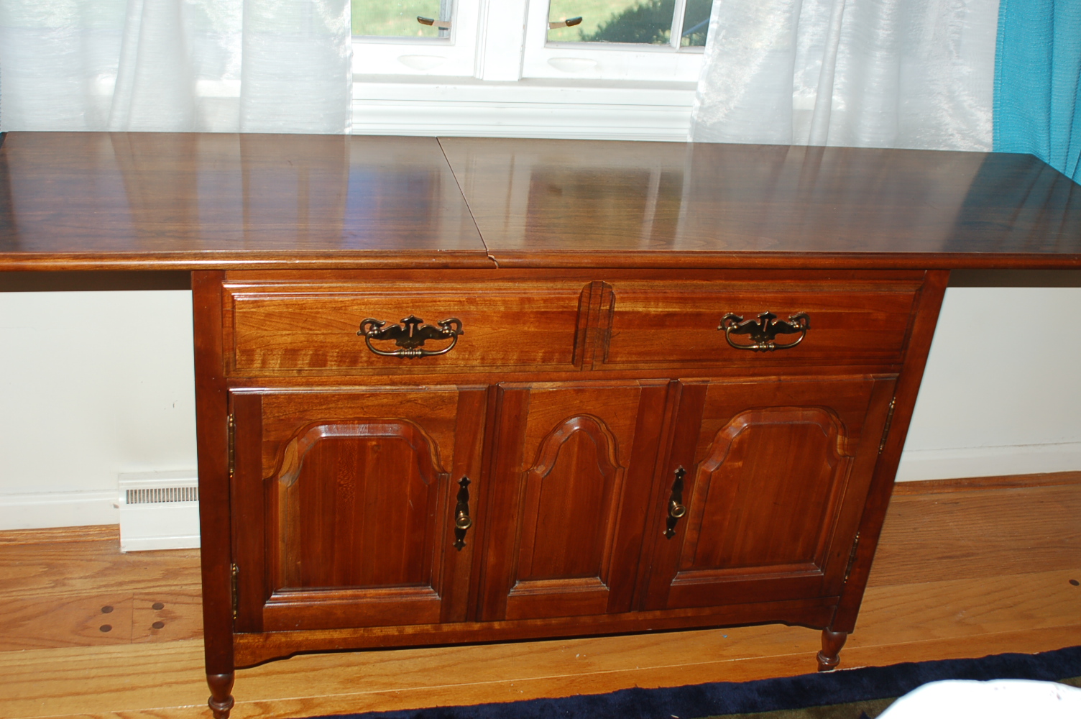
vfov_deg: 31.8
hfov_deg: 46.4
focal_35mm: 42
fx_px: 1260
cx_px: 540
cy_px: 360
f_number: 5.6
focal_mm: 28
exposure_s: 1/125
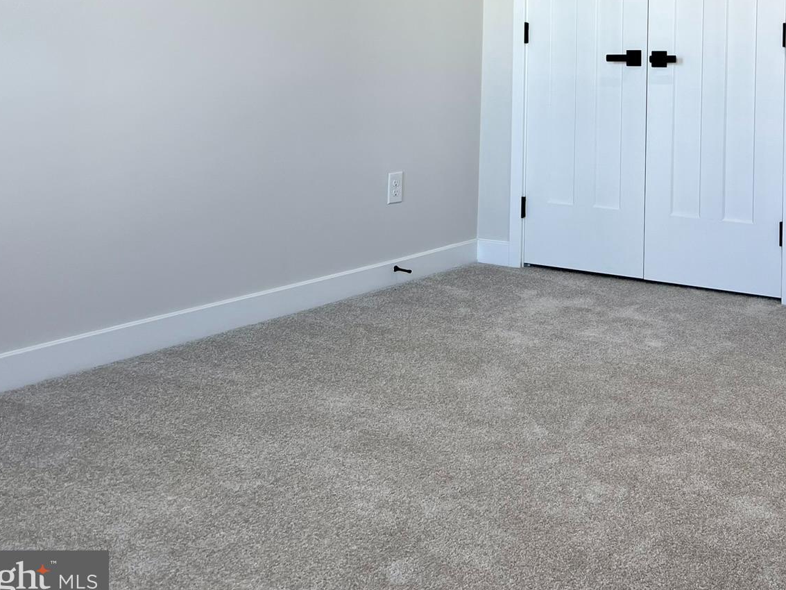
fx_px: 1067
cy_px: 74
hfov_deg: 38.7
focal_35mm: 47
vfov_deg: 29.8
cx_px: 646
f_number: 1.5
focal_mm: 5.7
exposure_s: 1/120
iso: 32
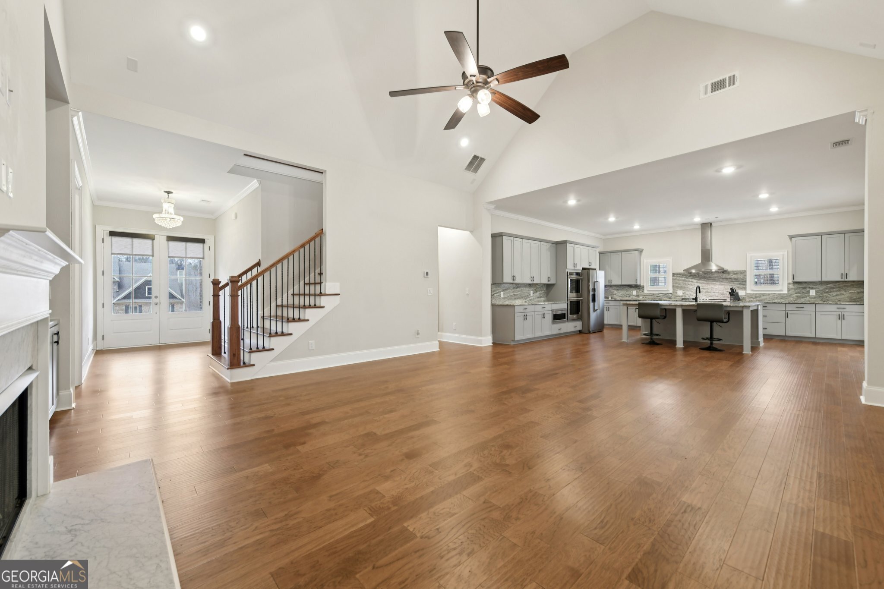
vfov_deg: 81.2
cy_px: 294
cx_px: 442
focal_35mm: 14
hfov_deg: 104.3
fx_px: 344
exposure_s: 1/10
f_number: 8
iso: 400
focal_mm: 14
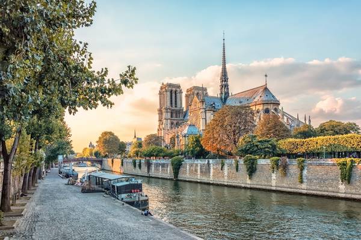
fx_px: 281
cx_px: 180
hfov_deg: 65.5
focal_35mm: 28
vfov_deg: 46.4
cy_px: 120
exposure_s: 1/125
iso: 64
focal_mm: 28
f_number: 5.6
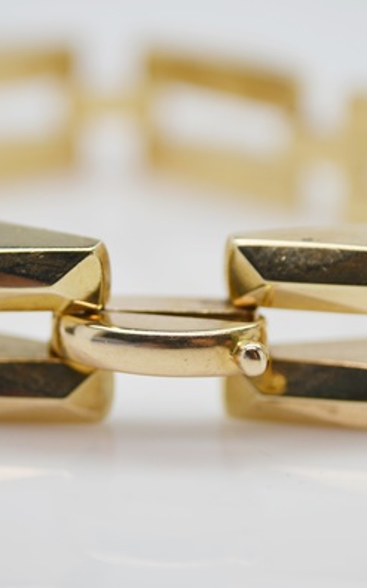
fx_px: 1635
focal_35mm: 102
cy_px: 293
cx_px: 198
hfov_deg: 12.8
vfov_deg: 20.4
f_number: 5.6
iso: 200
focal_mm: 44
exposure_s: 1/125
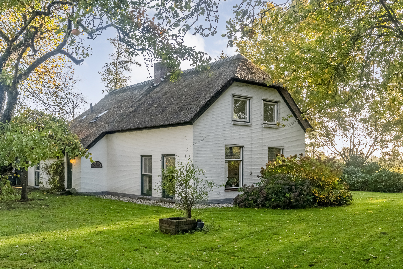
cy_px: 134
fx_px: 403
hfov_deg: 53.1
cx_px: 202
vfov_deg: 36.9
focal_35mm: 36
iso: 1000
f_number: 10
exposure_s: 1/80
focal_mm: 24
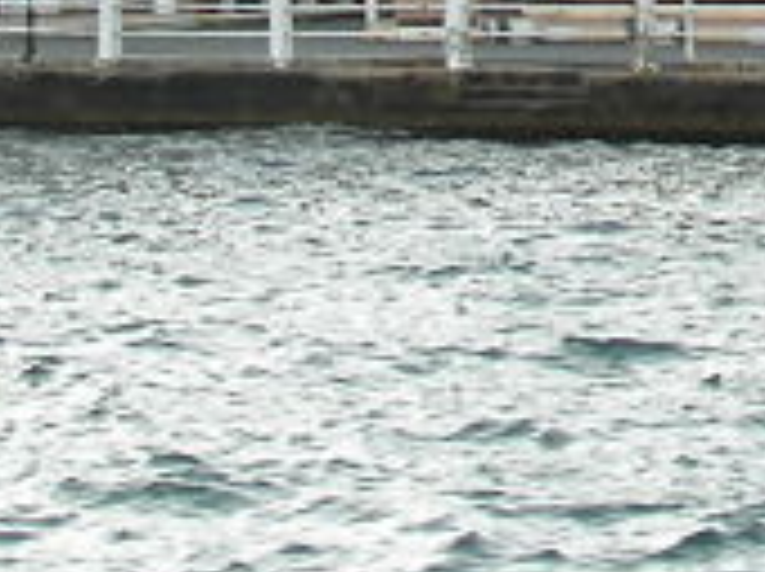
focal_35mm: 265
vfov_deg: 5.5
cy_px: -306
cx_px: 1112
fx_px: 5848
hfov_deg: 7.4
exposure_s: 1/200
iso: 50
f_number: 2.8
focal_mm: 12.4
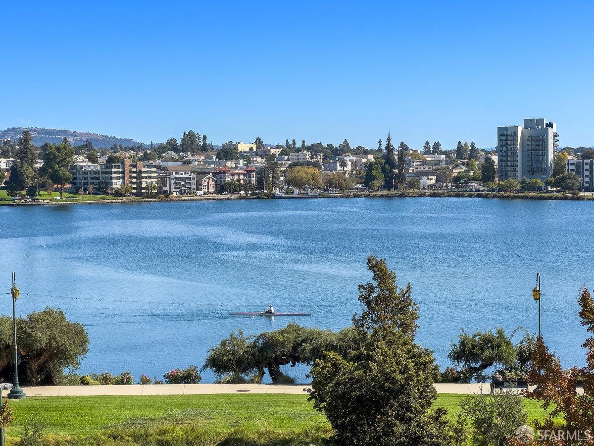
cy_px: 223
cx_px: 297
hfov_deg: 25.3
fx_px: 1321
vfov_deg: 19.1
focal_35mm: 77
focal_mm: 9
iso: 32
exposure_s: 1/750
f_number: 2.8
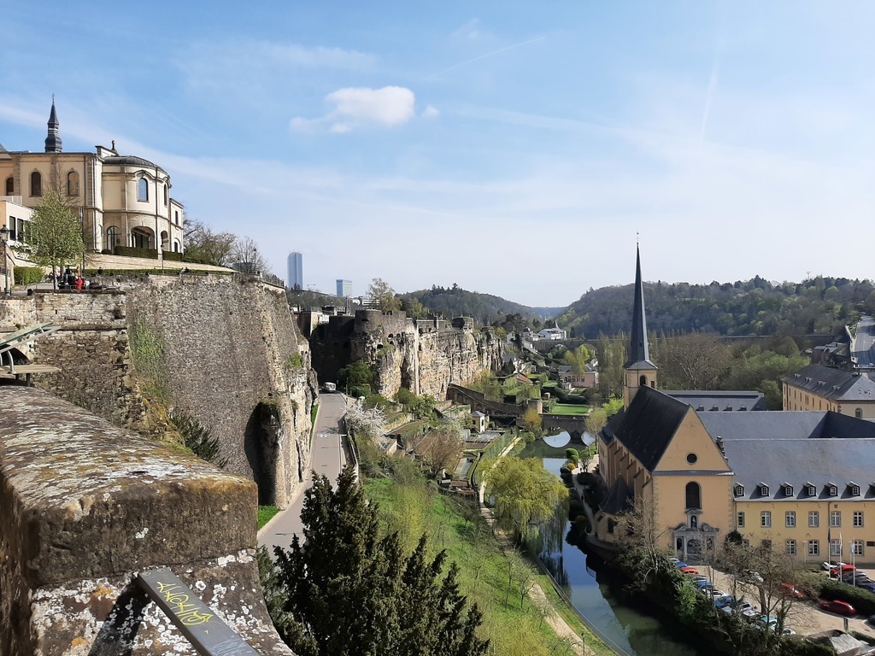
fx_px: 657
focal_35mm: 26
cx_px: 438
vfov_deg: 53.1
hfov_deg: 67.3
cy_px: 328
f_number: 1.7
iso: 40
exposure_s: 1/3401
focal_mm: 3.93
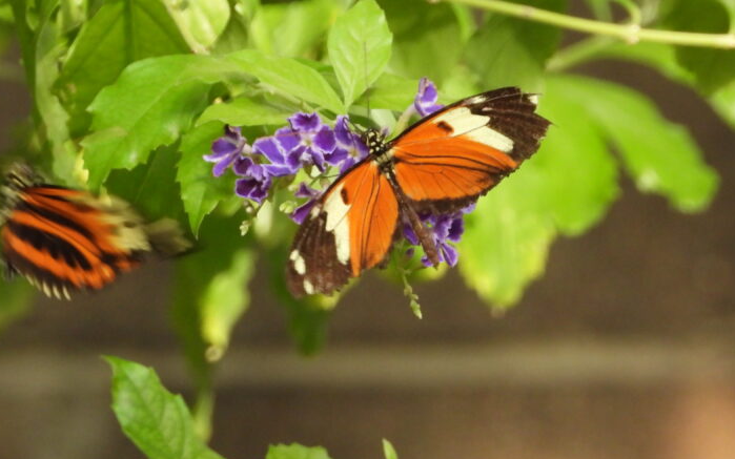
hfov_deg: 1.4
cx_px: 471
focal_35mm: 1553
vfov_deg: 0.8
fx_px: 31111
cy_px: 210
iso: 450
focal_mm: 180
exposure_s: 1/125
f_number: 5.6
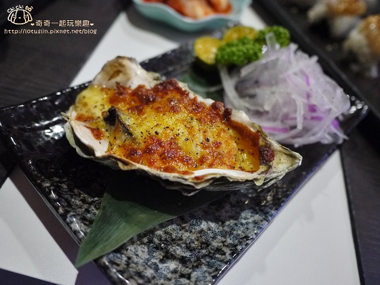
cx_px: 190
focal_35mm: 28
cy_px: 142
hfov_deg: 63.4
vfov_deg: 49.7
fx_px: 307
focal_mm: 14
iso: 800
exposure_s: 1/25
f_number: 2.5
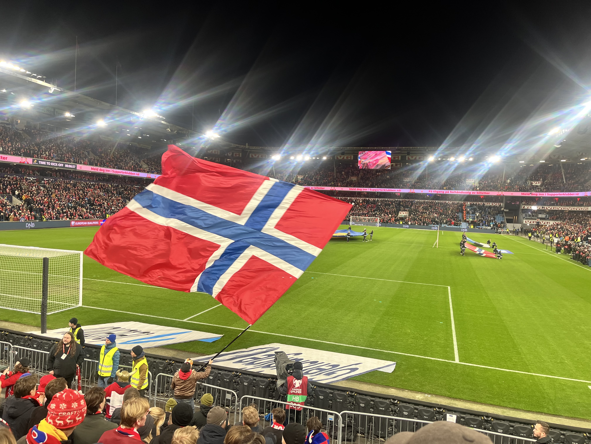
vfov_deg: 53.1
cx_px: 296
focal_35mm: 26
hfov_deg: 67.3
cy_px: 222
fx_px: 444
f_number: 1.6
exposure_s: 1/97
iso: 64
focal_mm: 5.1
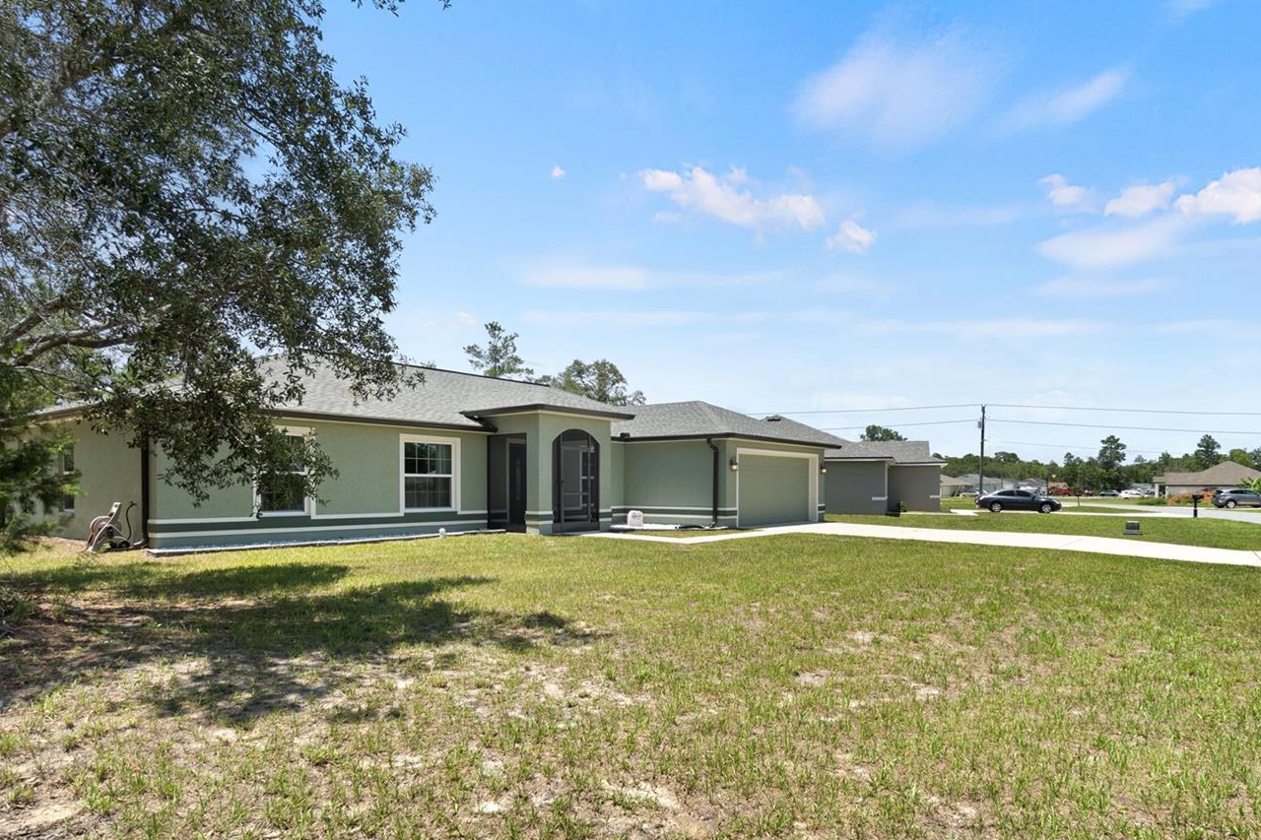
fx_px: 722
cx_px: 721
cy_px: 450
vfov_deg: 60.3
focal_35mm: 21
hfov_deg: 81.7
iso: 100
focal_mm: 11
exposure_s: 1/400
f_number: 8
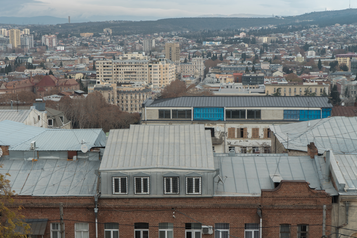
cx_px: 158
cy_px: 107
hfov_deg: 35.6
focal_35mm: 56
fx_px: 555
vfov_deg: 24.2
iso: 100
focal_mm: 48
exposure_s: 1/125
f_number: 7.1
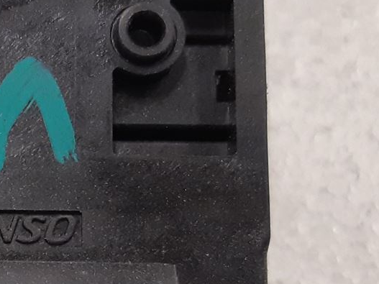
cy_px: 292
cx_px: -78
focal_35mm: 101
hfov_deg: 18.4
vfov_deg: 14.4
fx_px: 1106
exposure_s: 1/50
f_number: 1.7
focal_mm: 3.93
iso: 200
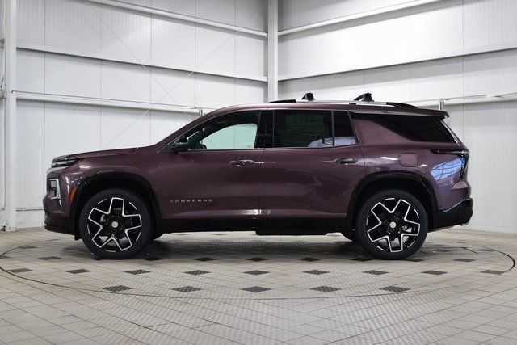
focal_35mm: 44
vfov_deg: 30.9
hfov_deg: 45.0
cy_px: 172
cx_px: 258
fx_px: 625
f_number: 6.3
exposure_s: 1/15
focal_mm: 29
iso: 400
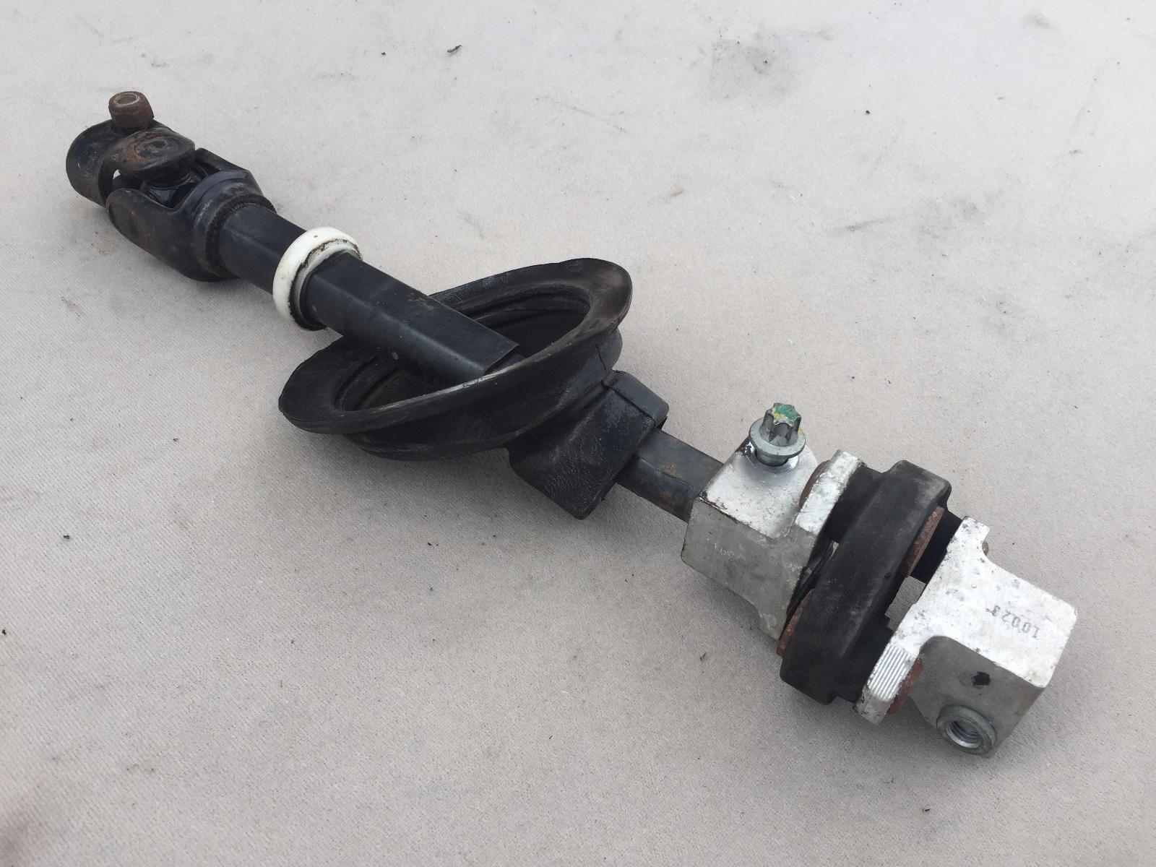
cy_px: 434
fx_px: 968
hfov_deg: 61.7
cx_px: 578
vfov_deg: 48.2
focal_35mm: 29
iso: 32
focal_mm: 4.15
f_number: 2.2
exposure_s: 1/746
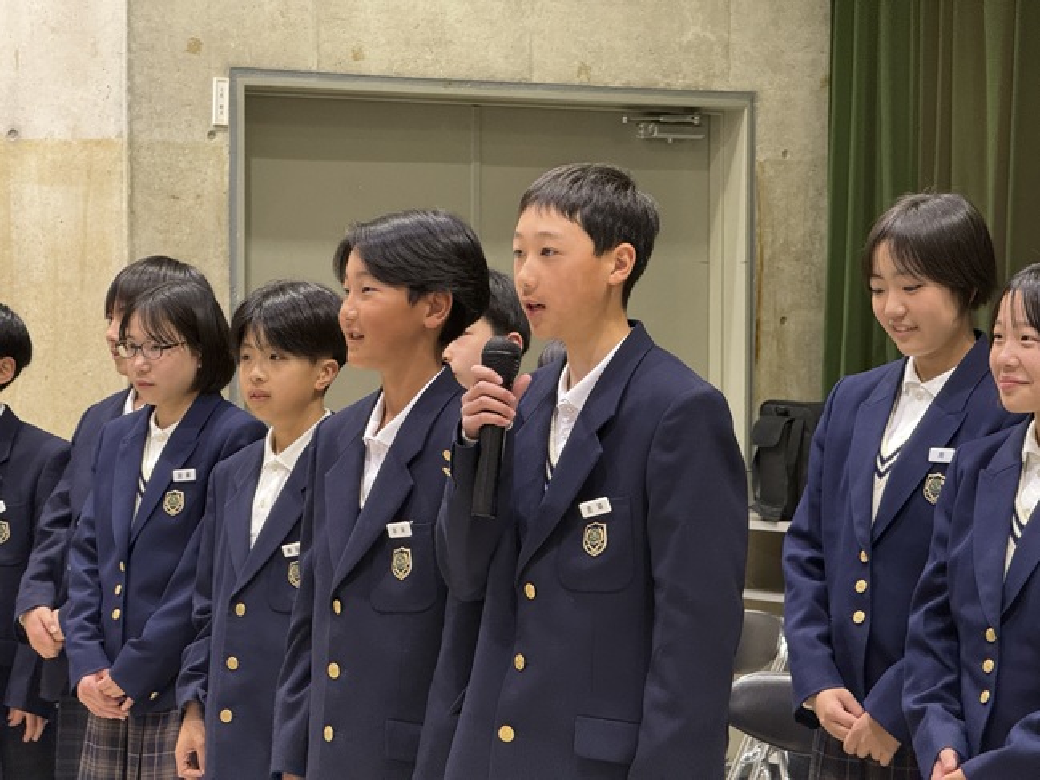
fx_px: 3606
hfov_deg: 16.4
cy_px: 390
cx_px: 520
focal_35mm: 120
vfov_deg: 12.4
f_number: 2.8
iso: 640
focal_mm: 15.66
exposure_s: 1/60
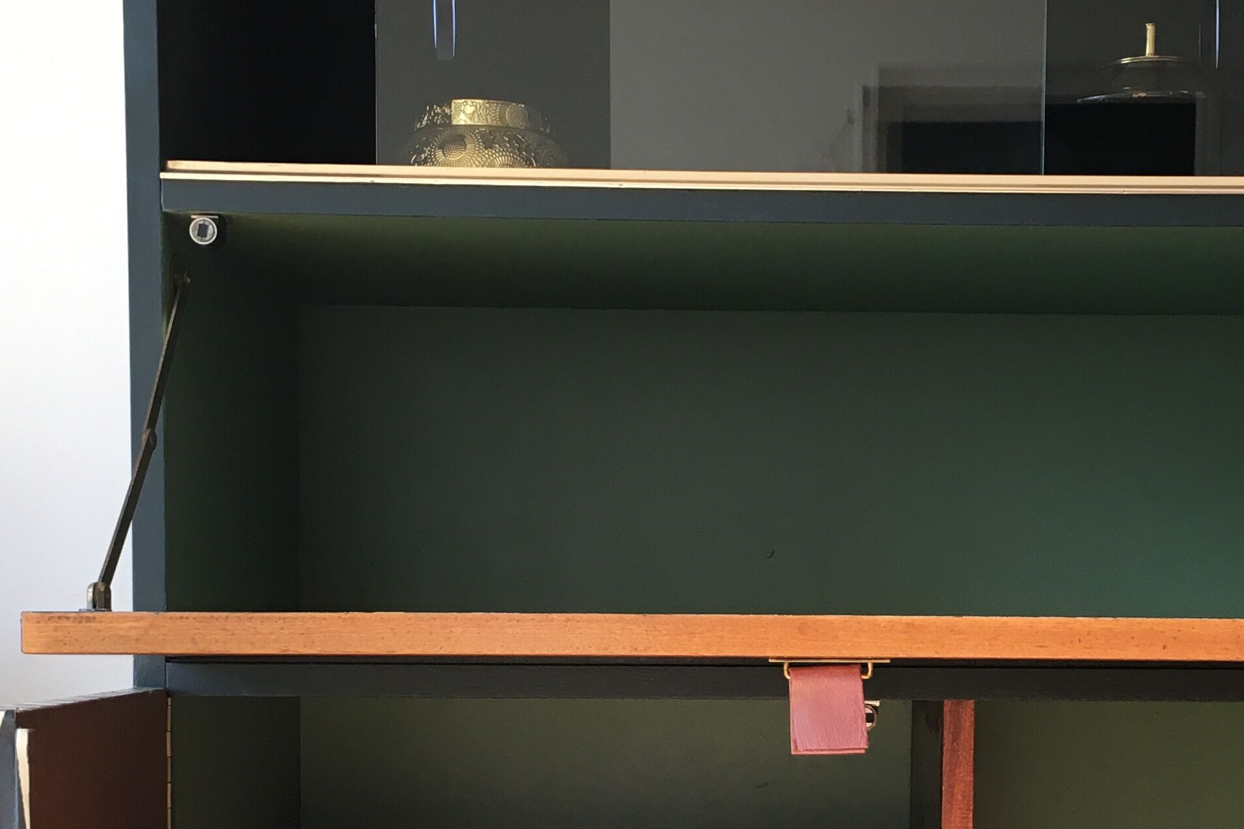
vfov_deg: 20.8
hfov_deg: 31.2
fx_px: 2212
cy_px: 732
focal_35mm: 64
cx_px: 816
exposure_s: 1/33
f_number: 2.2
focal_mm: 4.15
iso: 32
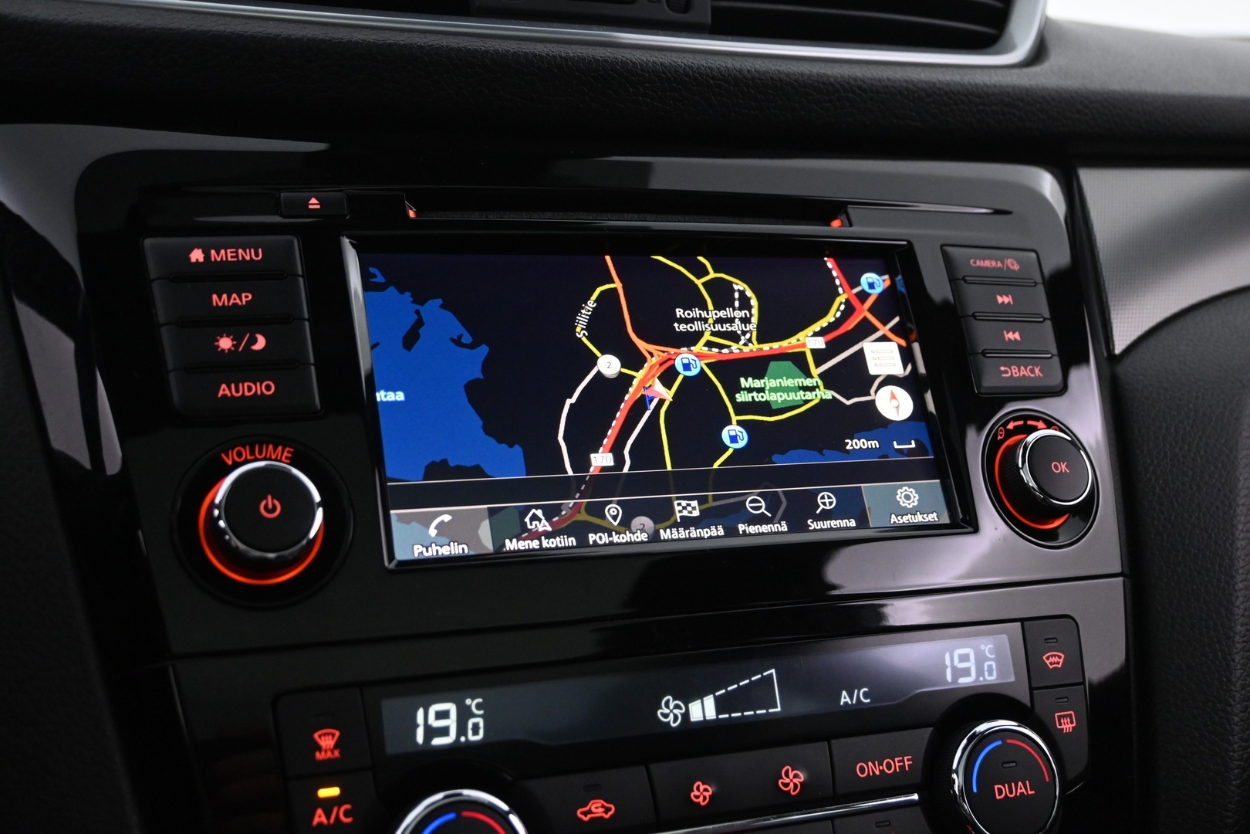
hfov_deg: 47.2
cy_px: 417
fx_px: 1432
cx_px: 625
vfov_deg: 32.4
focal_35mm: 41
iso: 2500
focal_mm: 27.5
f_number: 4.5
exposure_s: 1/40
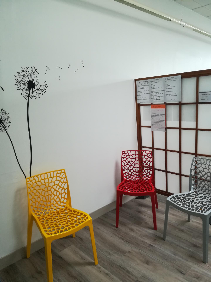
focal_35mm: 26
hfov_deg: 53.1
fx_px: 211
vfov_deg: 67.3
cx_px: 106
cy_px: 141
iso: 200
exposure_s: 1/33.3
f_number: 2.2
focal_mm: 3.83
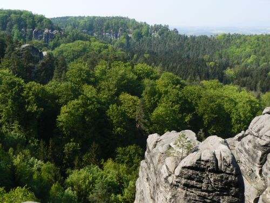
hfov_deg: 51.4
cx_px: 135
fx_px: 281
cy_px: 102
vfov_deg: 39.7
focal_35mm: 36
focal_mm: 6
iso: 80
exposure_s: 1/400
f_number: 5.6
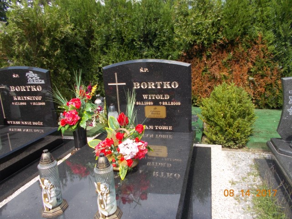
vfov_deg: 53.1
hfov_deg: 67.3
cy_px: 110
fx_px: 219
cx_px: 146
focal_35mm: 26
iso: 80
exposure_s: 1/500
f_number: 3.2
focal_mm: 4.6
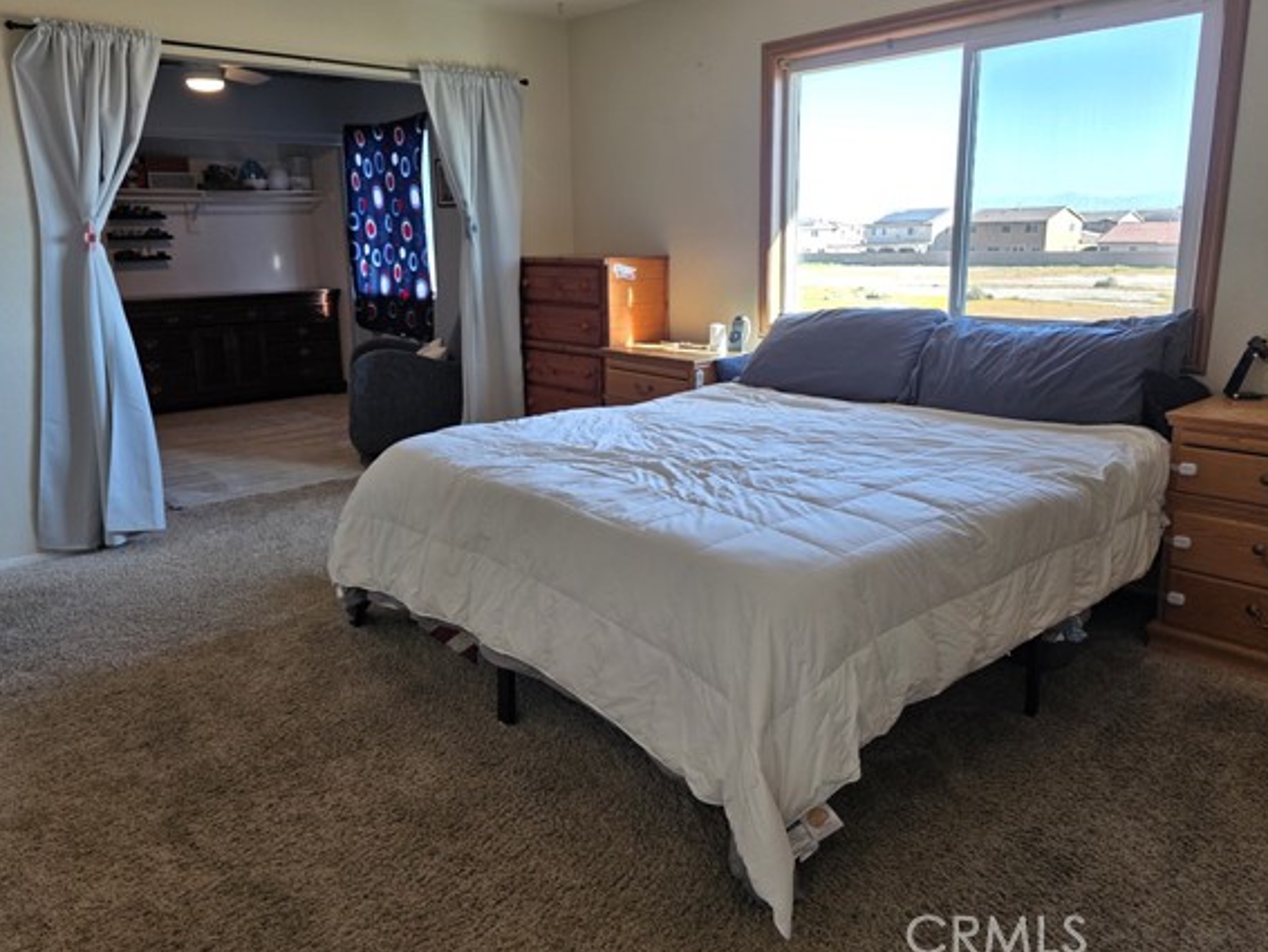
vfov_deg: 53.0
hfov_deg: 67.3
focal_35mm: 26
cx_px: 609
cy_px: 430
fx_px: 953
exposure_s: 1/120
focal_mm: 6.3
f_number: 1.7
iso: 50
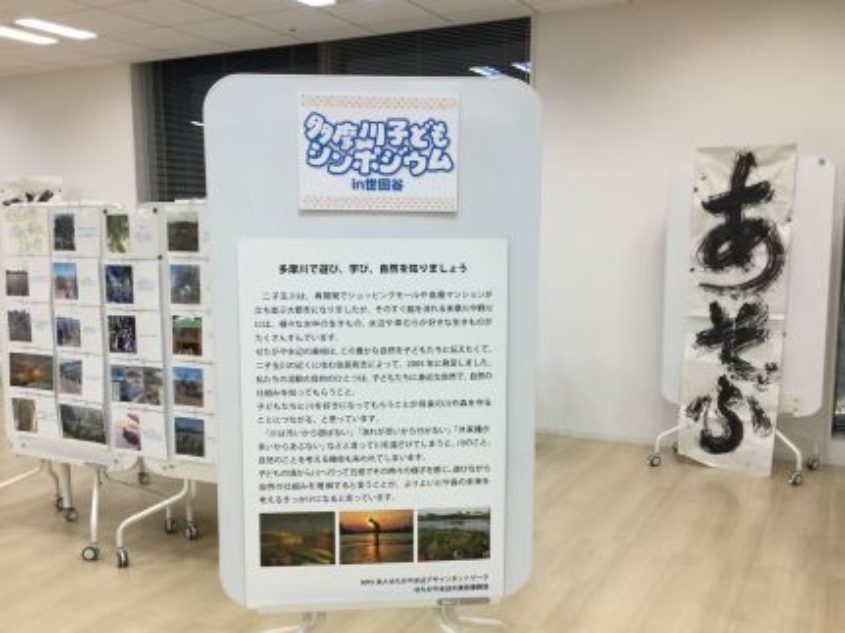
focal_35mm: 36
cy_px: 350
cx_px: 396
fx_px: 879
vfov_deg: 39.6
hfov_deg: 51.3
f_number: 2.4
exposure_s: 1/30
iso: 32
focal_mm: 3.3
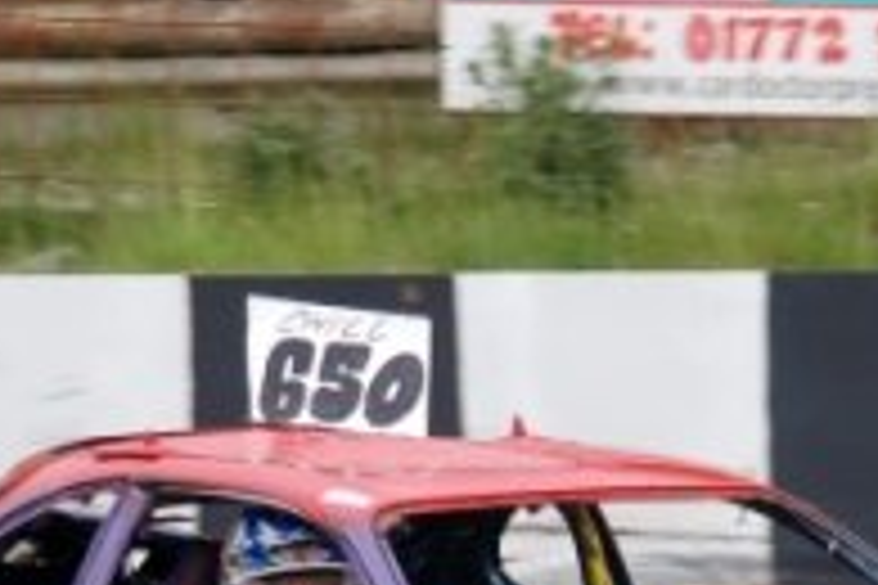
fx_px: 11380
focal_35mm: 467
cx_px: 756
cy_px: 747
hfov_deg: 4.4
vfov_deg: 2.9
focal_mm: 95
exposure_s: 1/500
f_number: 5.6
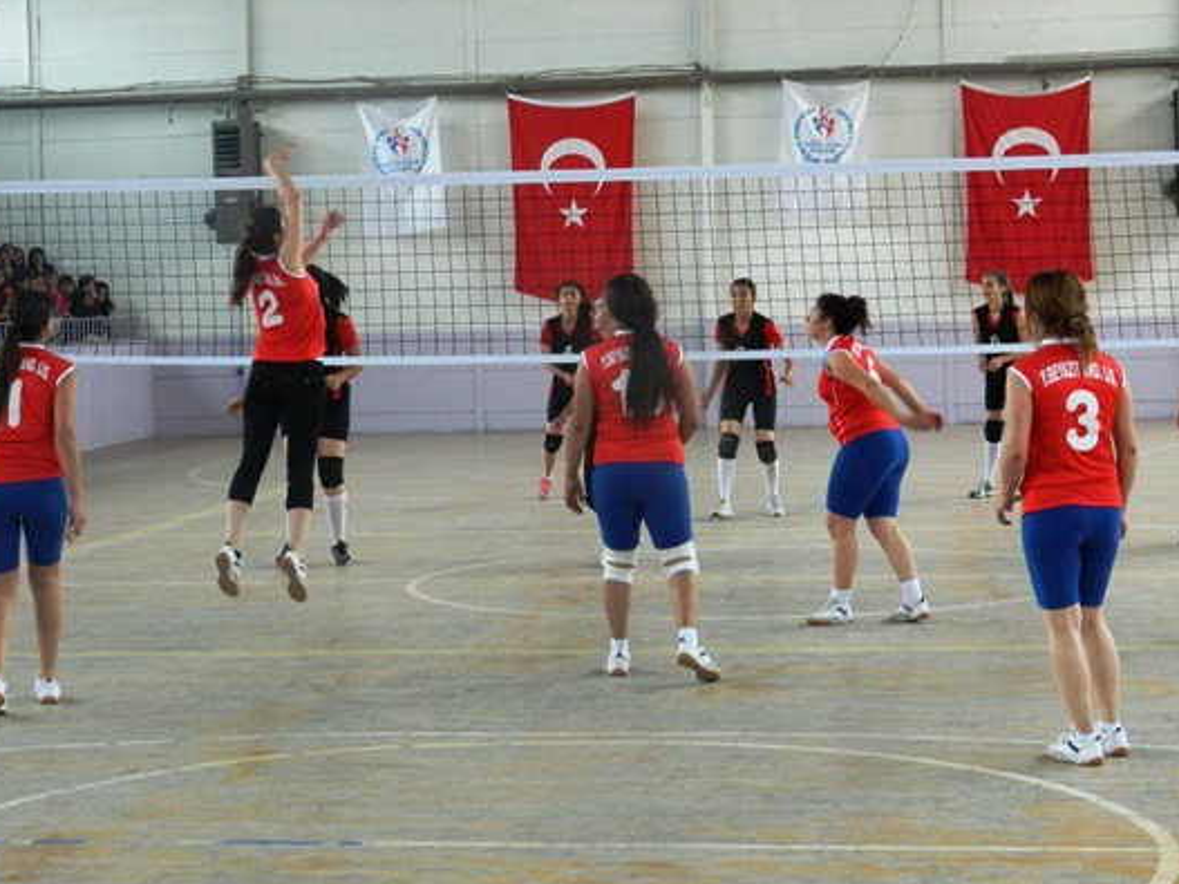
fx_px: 2894
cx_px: 541
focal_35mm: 85
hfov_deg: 23.0
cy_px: 369
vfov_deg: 17.3
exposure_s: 1/125
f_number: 4
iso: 400
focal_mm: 12.6
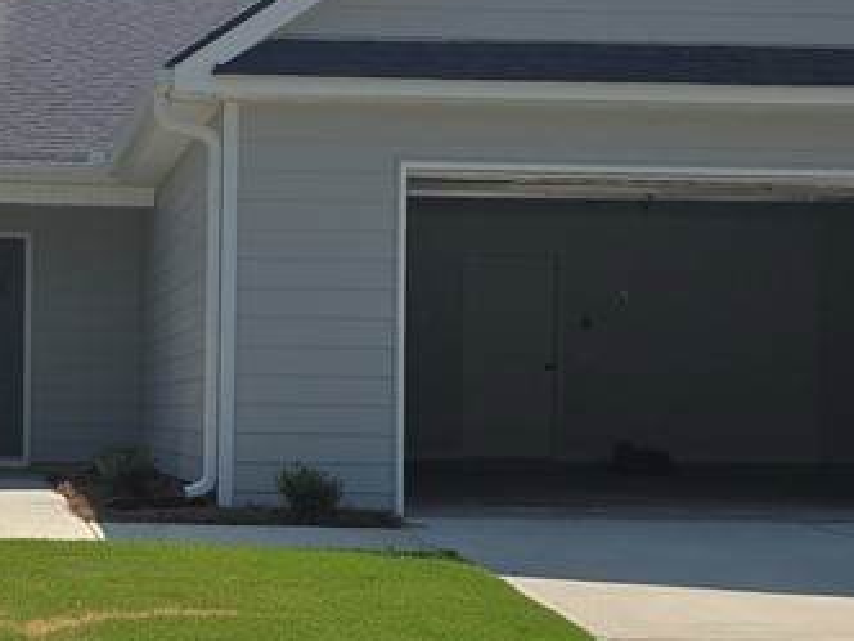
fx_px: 1752
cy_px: 414
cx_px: 154
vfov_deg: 20.7
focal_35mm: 71
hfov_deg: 26.8
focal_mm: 6.3
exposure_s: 1/1293
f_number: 1.7
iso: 12
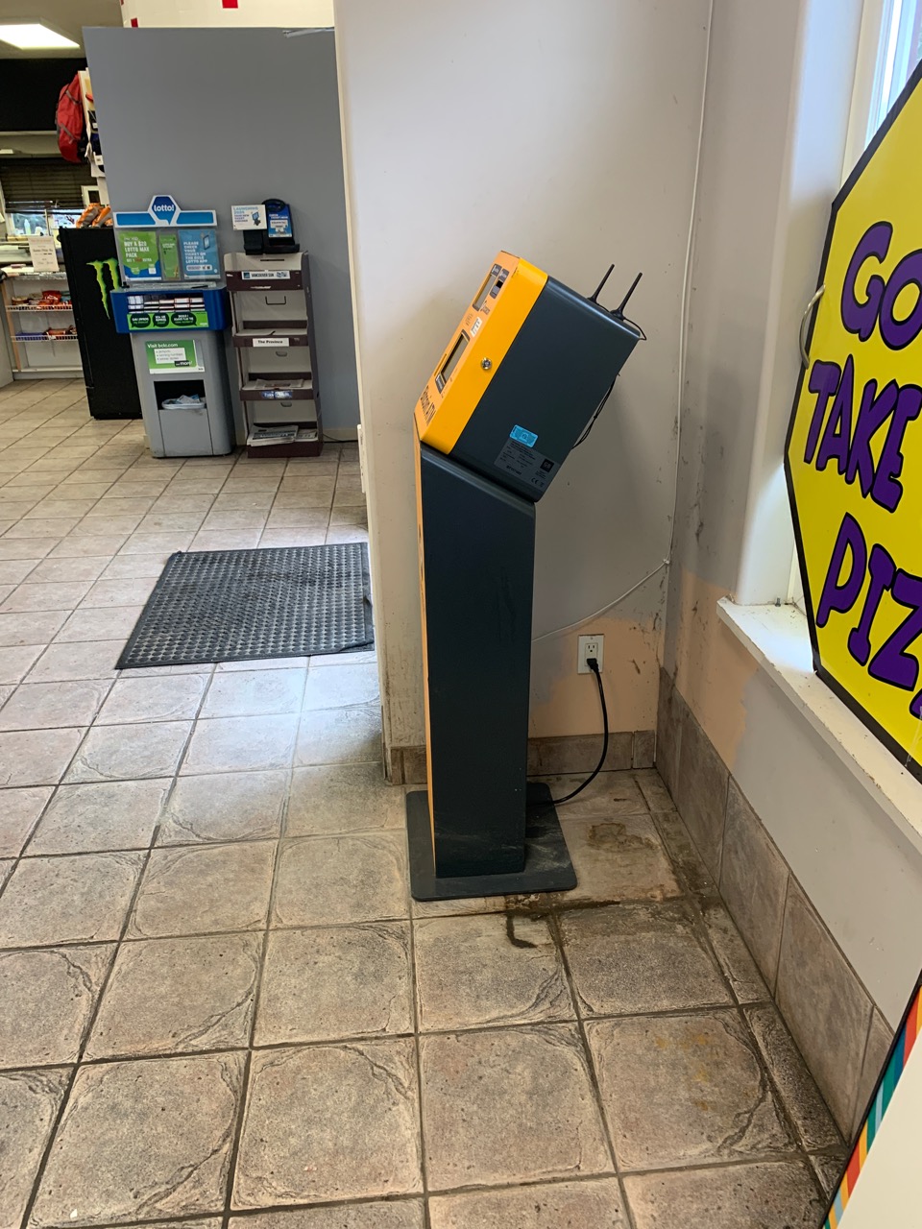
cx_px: 461
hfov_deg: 53.1
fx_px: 923
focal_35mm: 26
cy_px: 614
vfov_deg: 67.3
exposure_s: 1/60
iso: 125
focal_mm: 4.25
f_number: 1.8
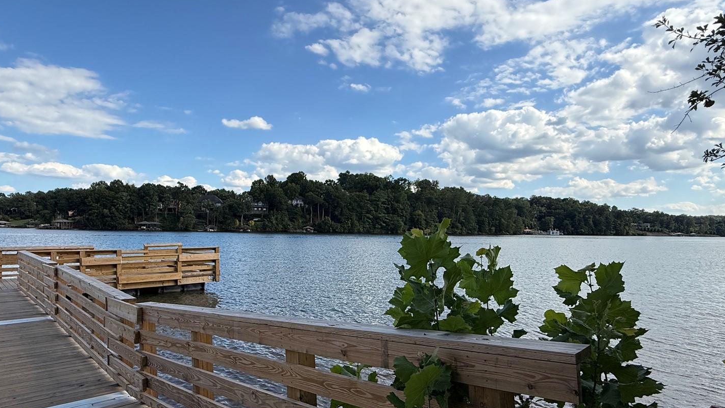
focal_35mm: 22
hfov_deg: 81.2
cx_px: 347
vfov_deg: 51.2
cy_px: 242
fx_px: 423
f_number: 2.2
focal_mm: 2.22
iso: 50
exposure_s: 1/1848
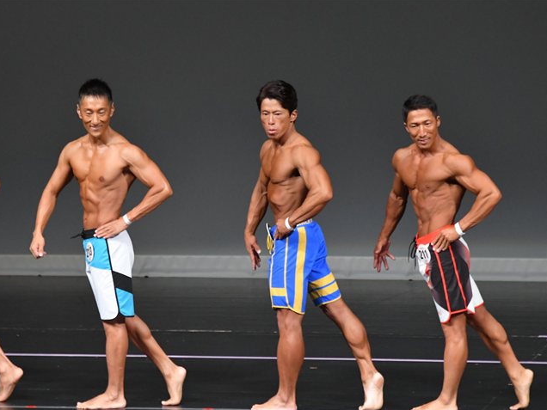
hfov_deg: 5.4
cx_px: 219
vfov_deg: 4.0
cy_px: 220
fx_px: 5831
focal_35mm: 369
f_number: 5.6
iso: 4000
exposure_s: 1/400
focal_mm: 210
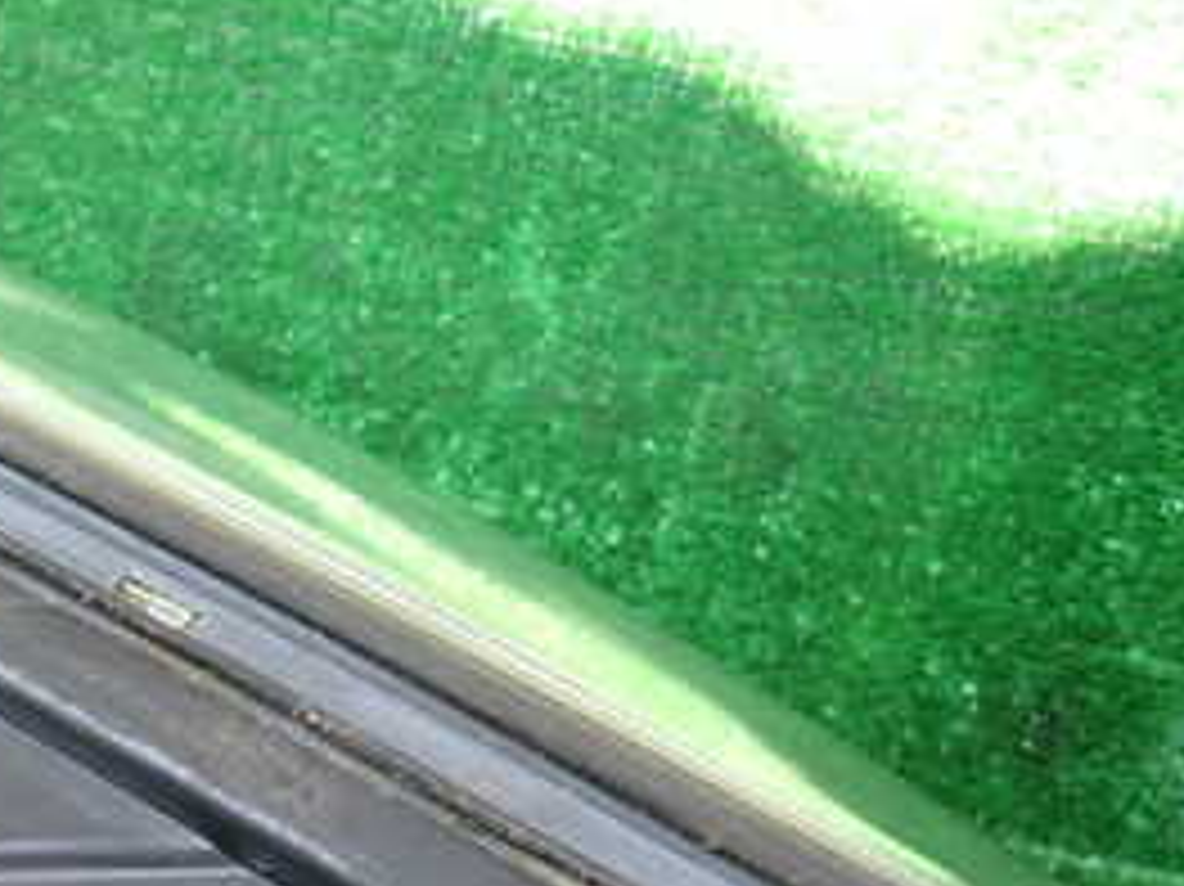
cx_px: 131
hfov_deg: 32.2
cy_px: 787
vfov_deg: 24.9
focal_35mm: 57
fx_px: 1949
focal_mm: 4.5
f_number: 2
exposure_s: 1/100
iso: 100
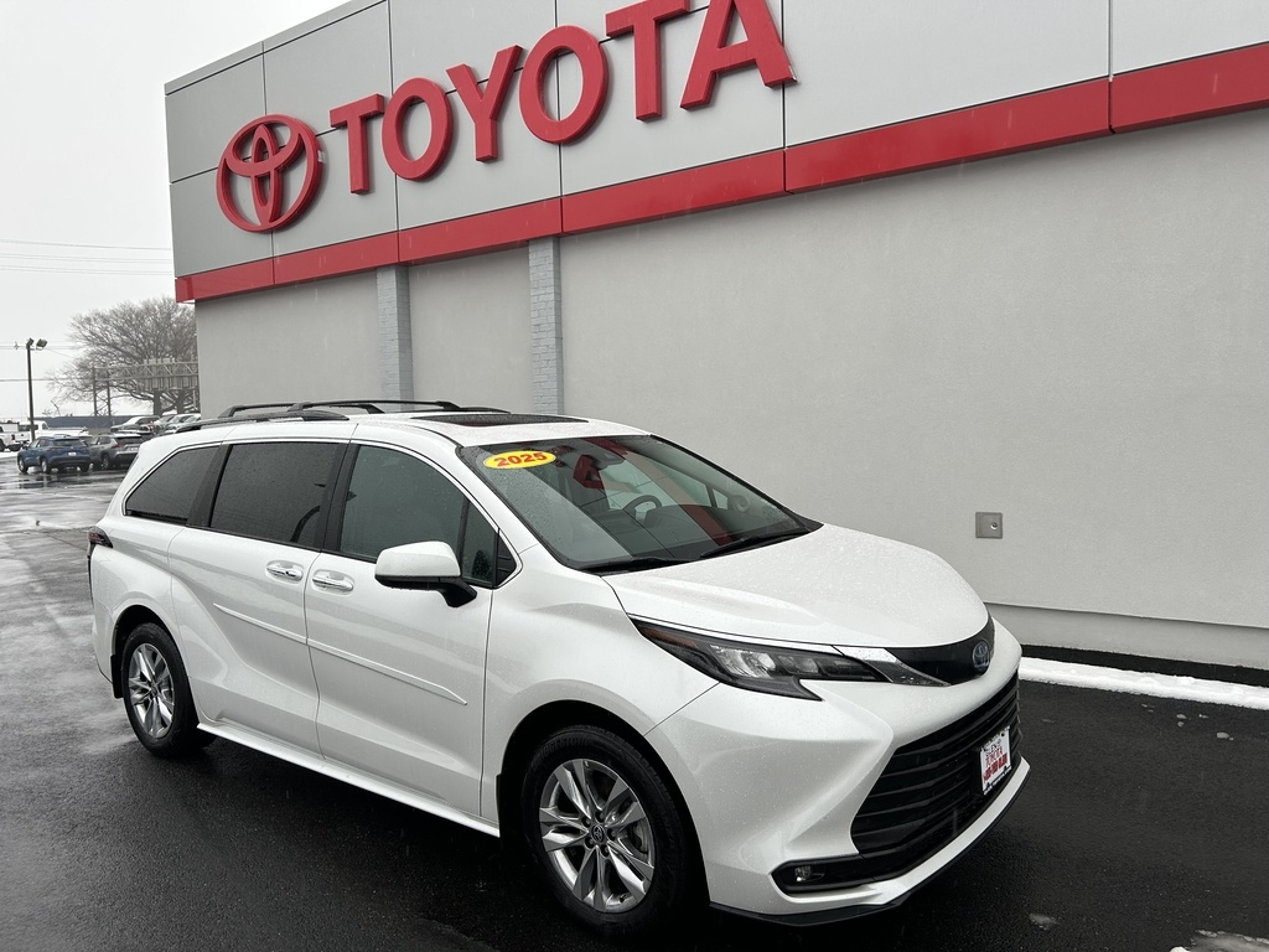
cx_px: 634
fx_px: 953
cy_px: 476
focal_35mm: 26
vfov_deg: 53.1
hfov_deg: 67.3
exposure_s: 1/376
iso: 50
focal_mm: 5.7
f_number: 1.5
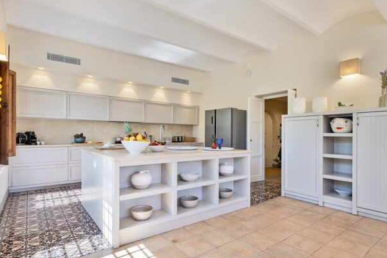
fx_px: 215
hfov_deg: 84.0
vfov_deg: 61.9
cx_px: 199
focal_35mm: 20
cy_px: 134
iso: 200
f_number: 10
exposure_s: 1/6
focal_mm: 16
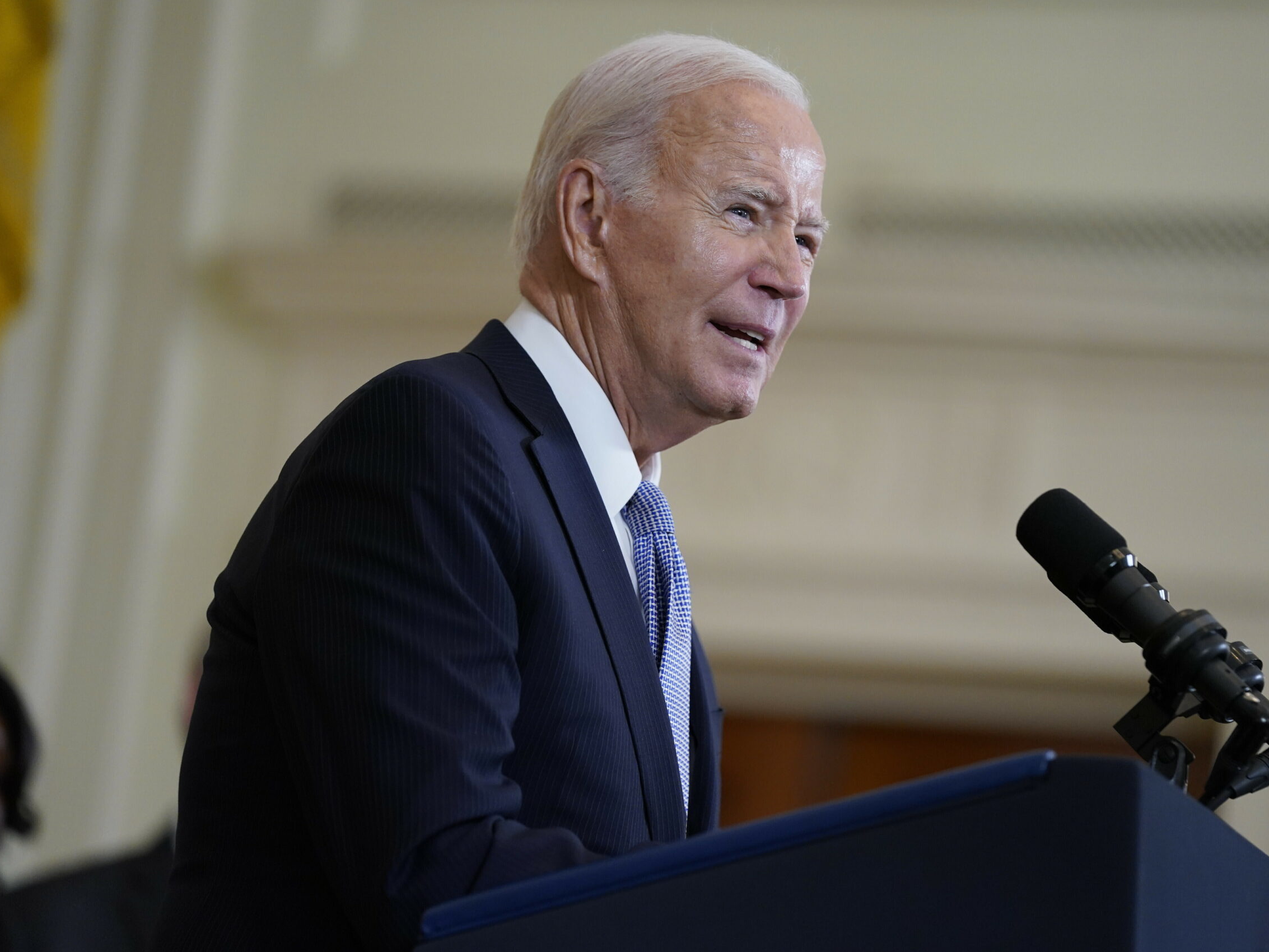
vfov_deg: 7.9
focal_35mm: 189
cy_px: 475
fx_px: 6929
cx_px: 704
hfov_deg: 10.5
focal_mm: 174
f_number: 2.8
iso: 2000
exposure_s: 1/400
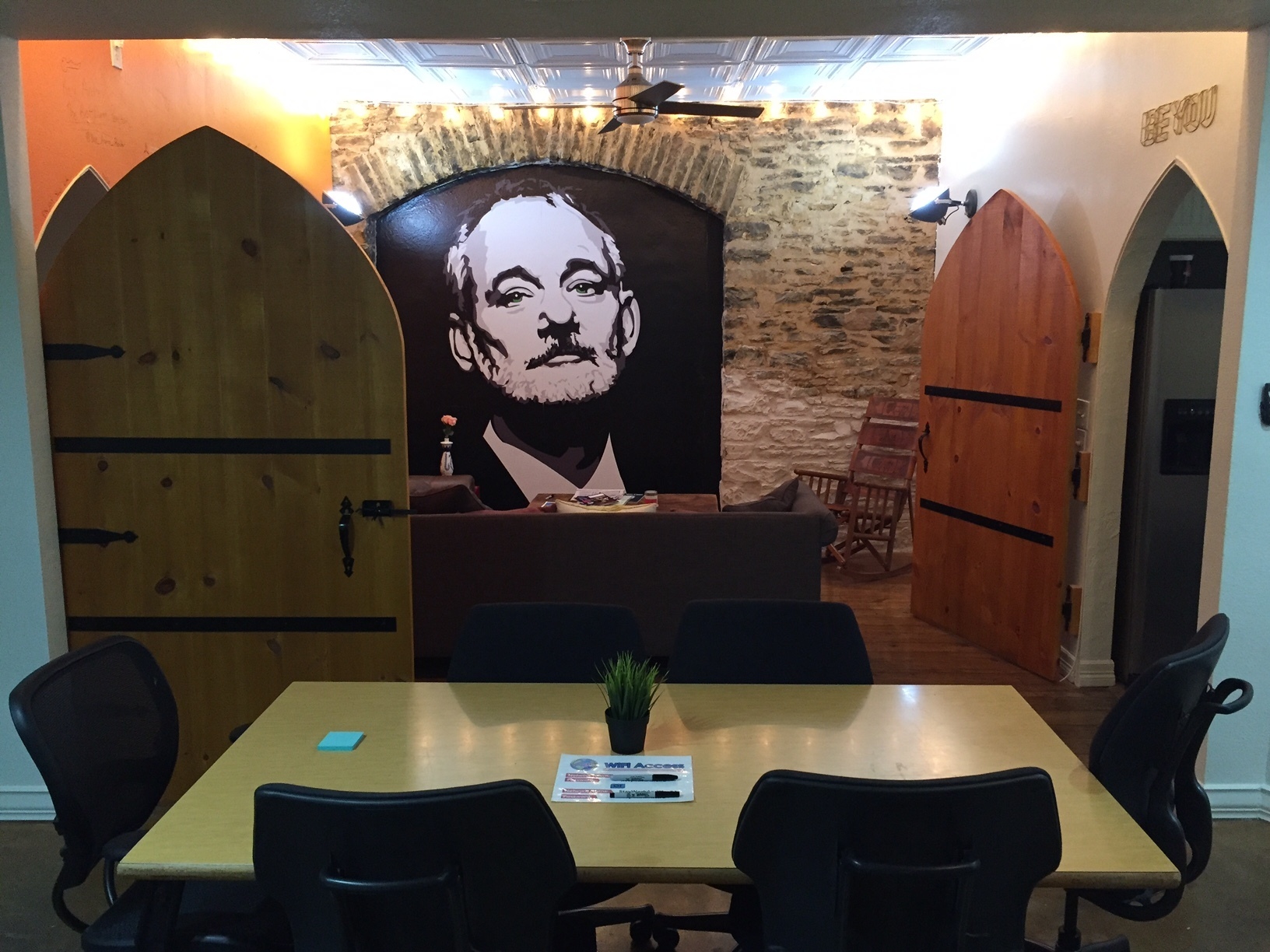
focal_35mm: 29
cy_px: 476
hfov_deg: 61.7
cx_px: 635
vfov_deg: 48.2
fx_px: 1064
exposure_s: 1/24
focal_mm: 4.15
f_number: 2.2
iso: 250
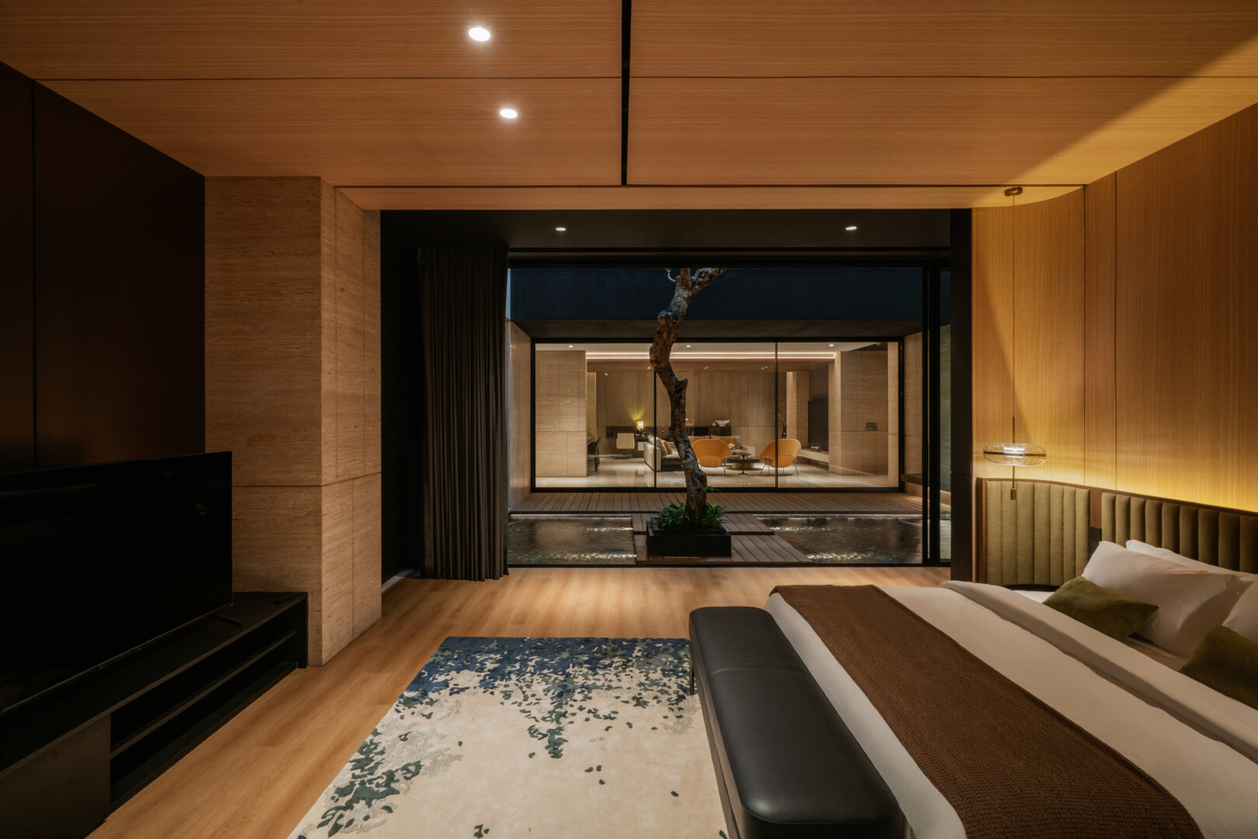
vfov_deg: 73.8
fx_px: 559
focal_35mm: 16
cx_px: 629
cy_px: 420
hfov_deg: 96.7
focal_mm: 16
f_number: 11
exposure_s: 1.3
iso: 200
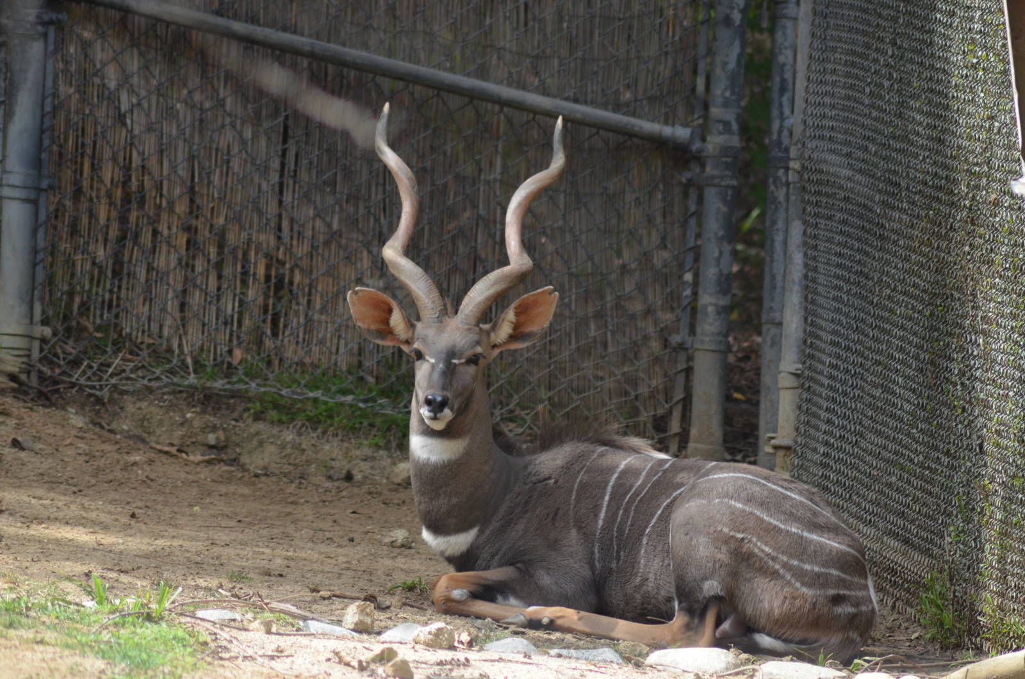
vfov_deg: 3.0
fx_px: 12787
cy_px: 340
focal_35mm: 450
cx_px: 512
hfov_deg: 4.6
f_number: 5.6
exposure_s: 1/800
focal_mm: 300
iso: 800
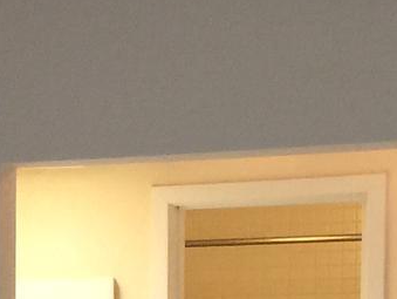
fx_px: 2009
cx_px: 15
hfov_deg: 11.2
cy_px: 604
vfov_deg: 8.1
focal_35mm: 175
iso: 40
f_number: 2.2
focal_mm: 4.15
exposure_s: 1/30
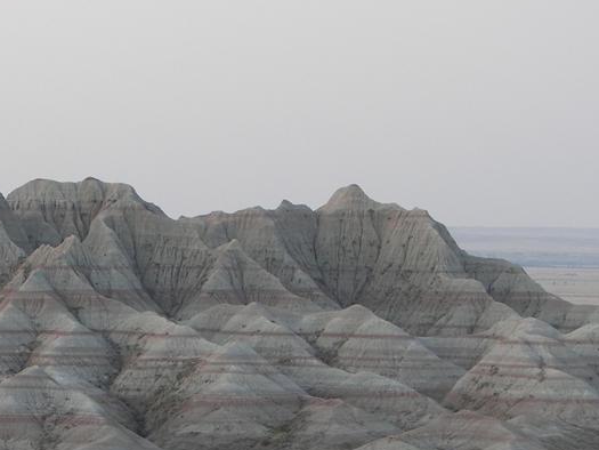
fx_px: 3306
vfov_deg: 7.8
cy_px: 356
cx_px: 201
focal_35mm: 191
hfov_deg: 10.3
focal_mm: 16.3
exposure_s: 1/50
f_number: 3.2
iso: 64
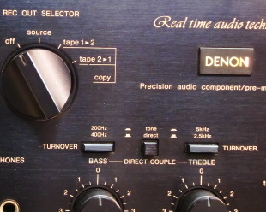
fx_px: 874
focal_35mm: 111
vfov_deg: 13.9
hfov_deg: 17.2
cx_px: 54
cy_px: 93
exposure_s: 1/10
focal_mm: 9.8
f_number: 3.6
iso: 400
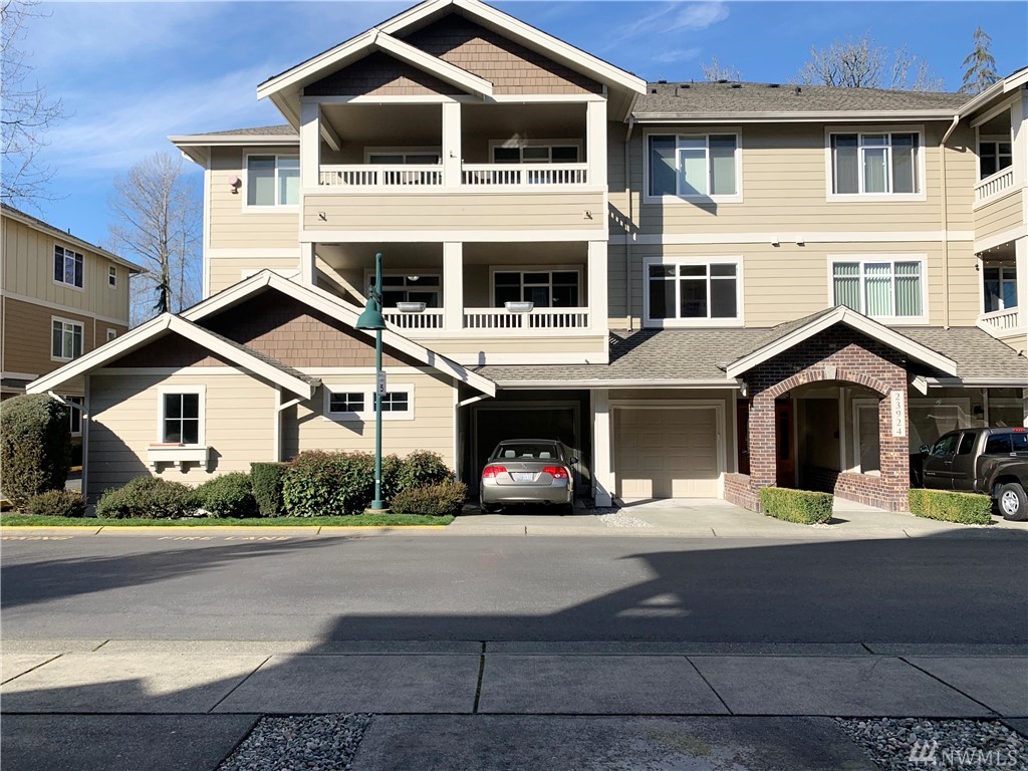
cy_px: 386
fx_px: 772
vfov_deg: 53.1
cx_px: 514
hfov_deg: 67.3
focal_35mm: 26
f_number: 1.8
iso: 25
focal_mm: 4.25
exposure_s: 1/2611
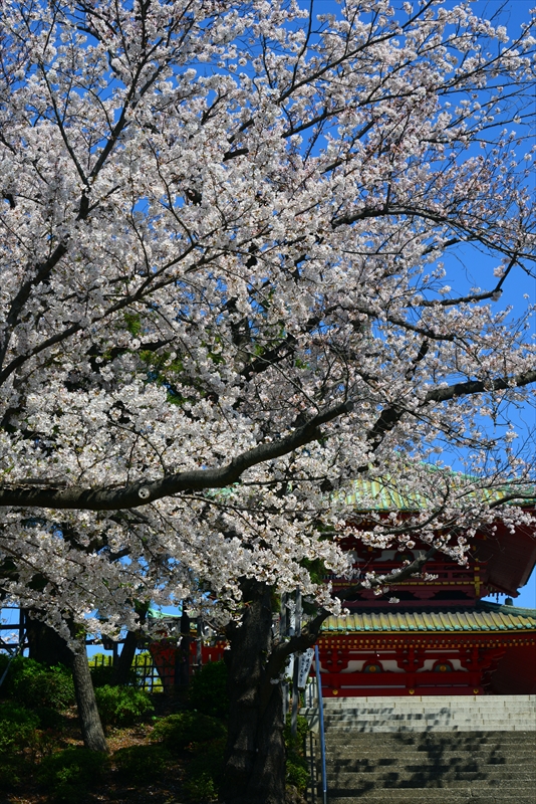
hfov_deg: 16.7
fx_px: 1830
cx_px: 268
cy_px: 402
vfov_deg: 24.8
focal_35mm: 82
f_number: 11
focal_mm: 82
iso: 400
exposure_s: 1/500
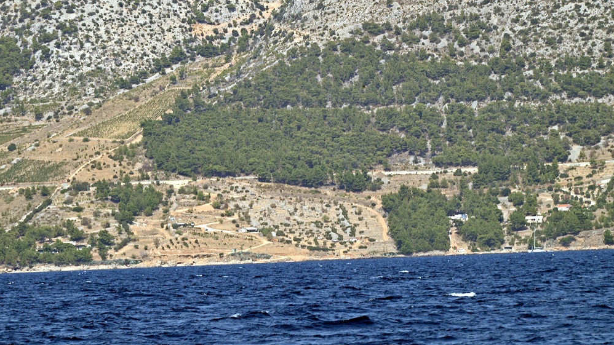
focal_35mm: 315
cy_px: 154
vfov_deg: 3.9
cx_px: 307
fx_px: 5128
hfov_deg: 6.9
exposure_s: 1/320
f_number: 16
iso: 320
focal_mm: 300
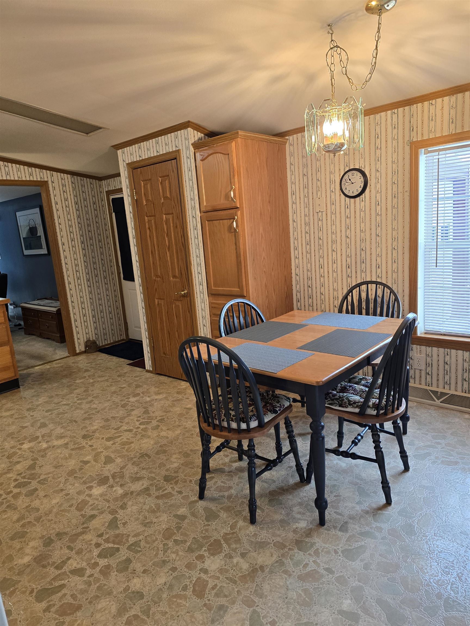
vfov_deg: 73.9
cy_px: 313
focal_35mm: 23
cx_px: 235
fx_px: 416
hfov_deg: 58.9
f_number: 1.7
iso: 160
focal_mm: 6.3
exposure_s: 1/120
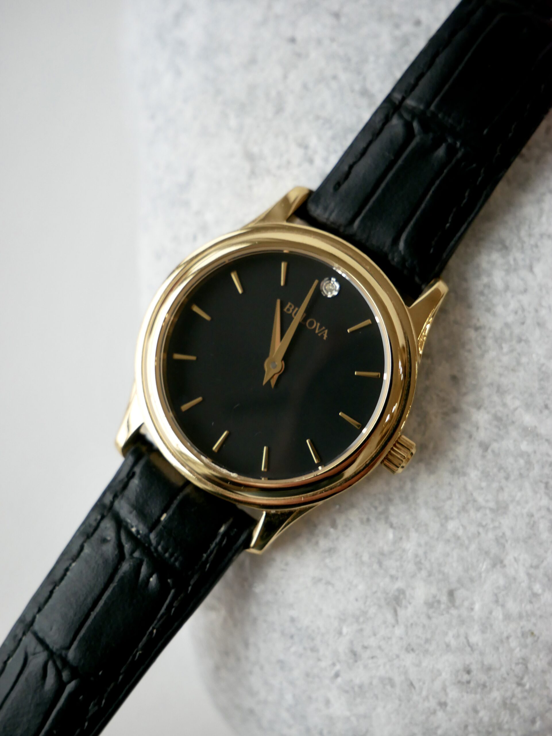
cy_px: 368
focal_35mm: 60
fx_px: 1275
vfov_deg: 32.2
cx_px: 276
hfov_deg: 24.4
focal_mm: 30
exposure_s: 1/60
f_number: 4.9
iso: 800
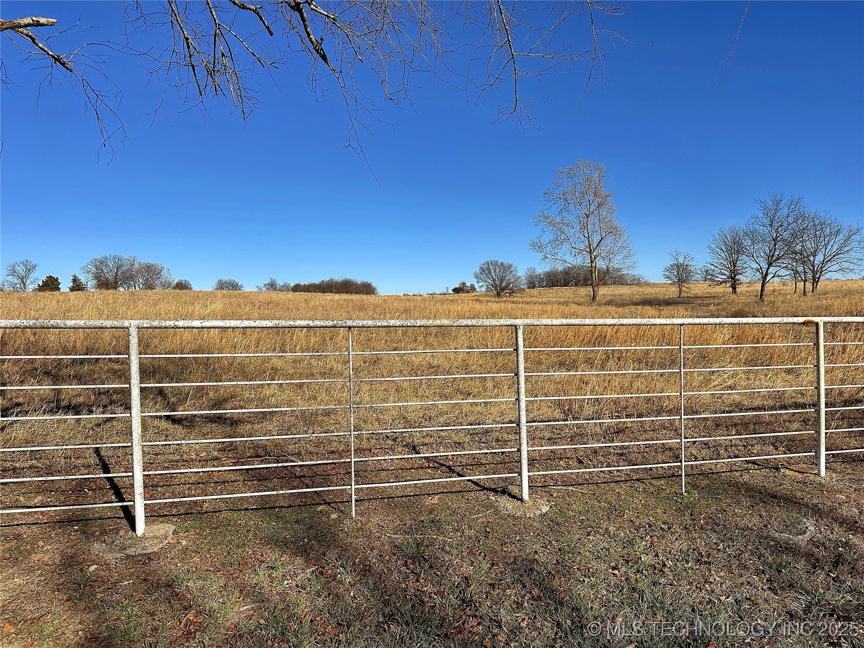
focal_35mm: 24
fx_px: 599
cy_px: 324
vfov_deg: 56.8
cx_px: 432
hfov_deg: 71.6
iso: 80
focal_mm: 6.9
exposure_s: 1/6623
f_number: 1.8
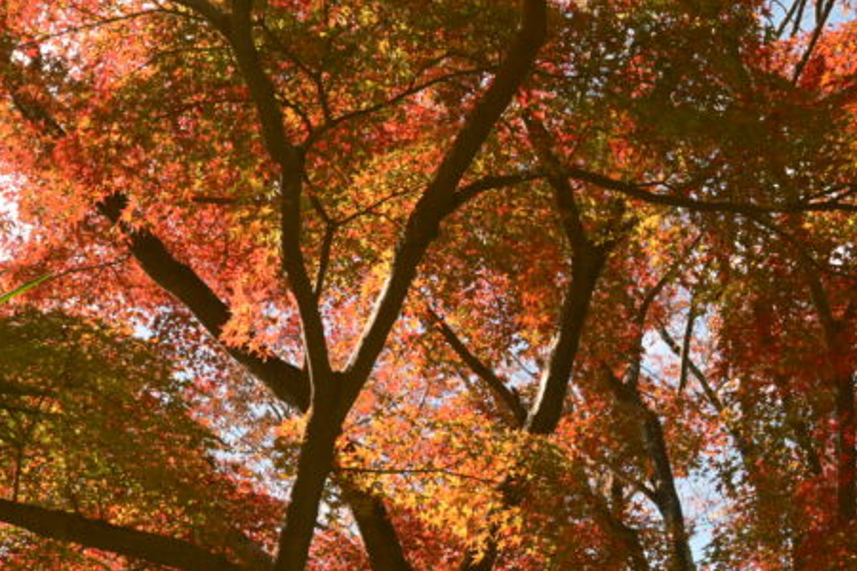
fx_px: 1904
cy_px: 444
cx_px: 299
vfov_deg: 16.9
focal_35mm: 80
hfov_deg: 25.3
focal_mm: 30
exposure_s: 1/125
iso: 100
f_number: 7.1
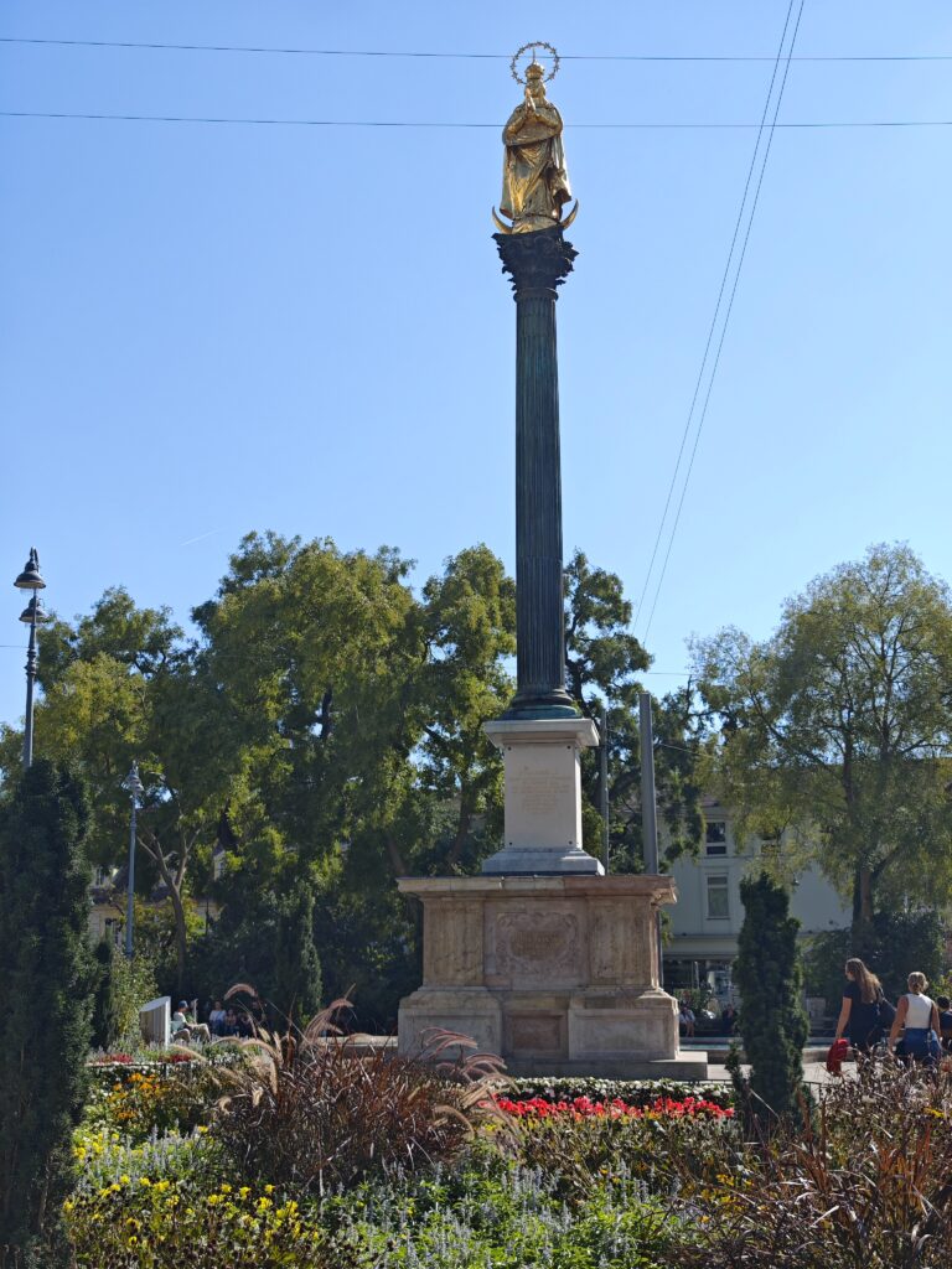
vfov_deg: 41.2
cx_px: 476
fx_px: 1687
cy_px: 634
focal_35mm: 46
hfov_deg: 31.5
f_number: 2
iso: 51
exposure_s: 1/1244
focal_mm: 8.72
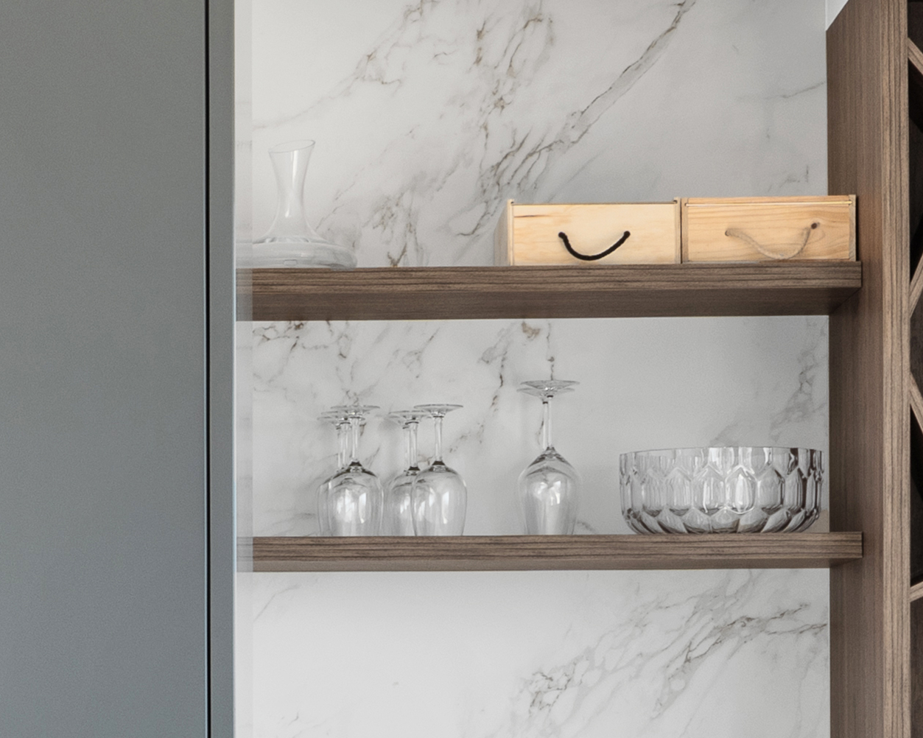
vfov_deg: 10.5
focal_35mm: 145
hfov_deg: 13.2
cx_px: 176
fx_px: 3960
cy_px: 866
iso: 50
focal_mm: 28
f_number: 10
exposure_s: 1/15
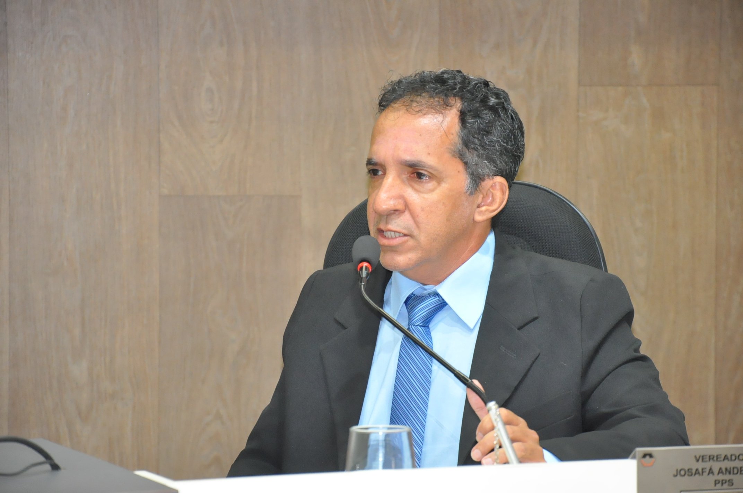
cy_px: 246
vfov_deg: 8.7
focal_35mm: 158
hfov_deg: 13.1
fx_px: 3247
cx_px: 372
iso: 2000
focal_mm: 105
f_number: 5.6
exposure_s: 1/60
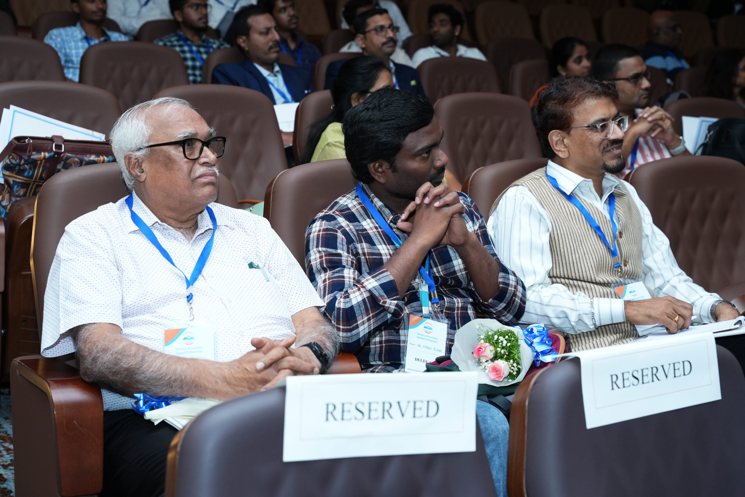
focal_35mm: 57
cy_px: 248
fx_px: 1173
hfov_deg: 35.2
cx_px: 372
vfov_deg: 23.9
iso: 1600
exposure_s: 1/160
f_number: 5
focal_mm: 56.7
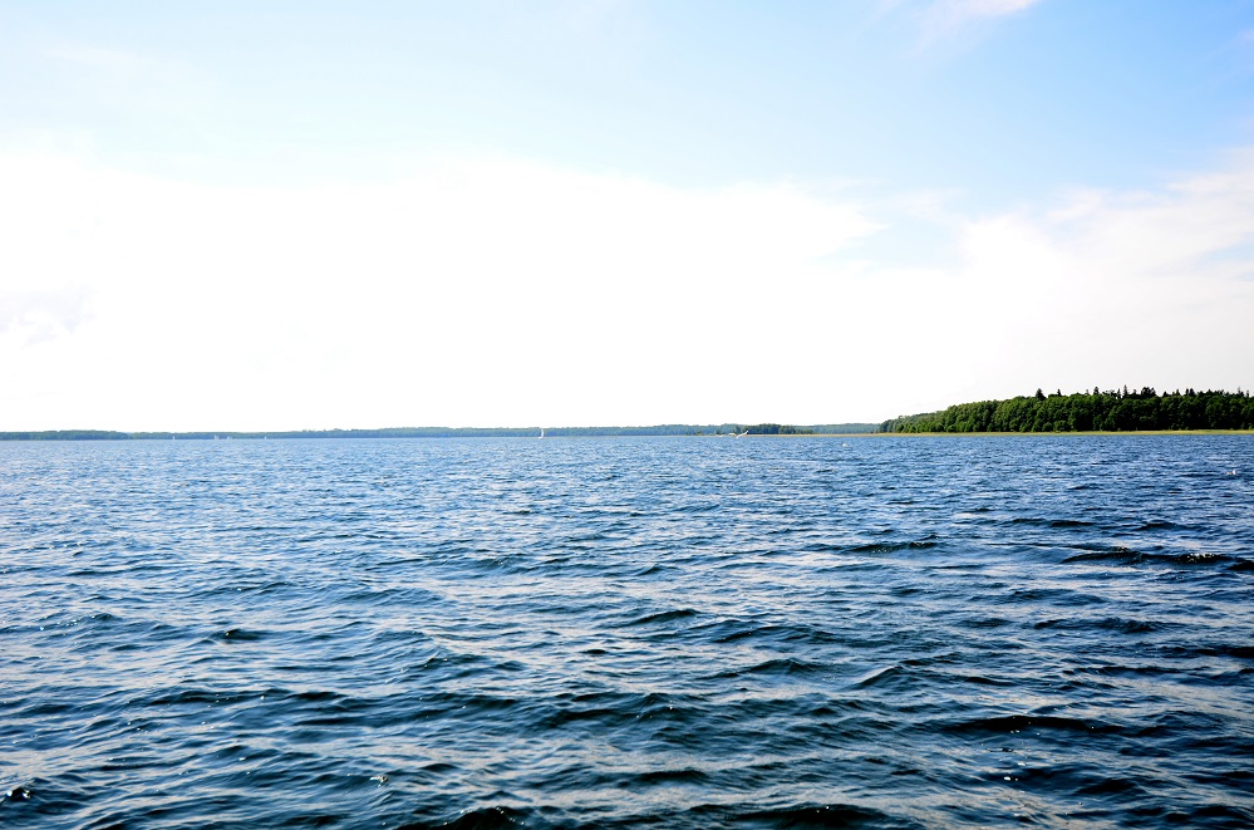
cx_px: 627
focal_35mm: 36
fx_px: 1251
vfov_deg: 36.7
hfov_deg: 53.2
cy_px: 415
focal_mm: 24
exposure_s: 1/320
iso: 100
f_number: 4.5
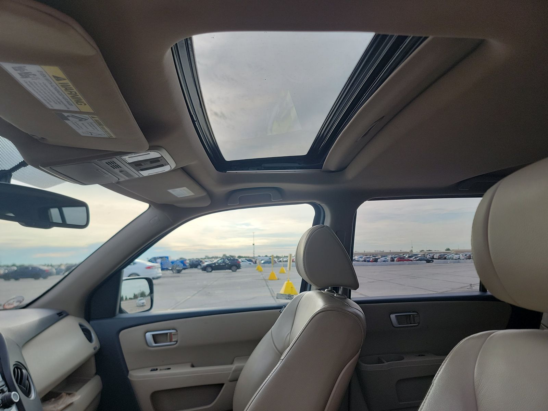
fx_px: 380
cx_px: 274
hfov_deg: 71.6
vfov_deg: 56.8
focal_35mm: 24
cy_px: 206
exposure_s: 1/177
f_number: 1.8
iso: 50
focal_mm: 6.7
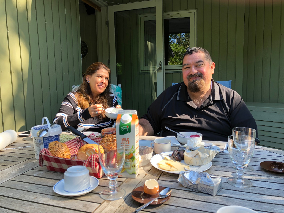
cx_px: 142
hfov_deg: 63.4
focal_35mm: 28
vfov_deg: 49.7
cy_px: 106
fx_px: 230
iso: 20
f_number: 1.8
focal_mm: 4
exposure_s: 1/120
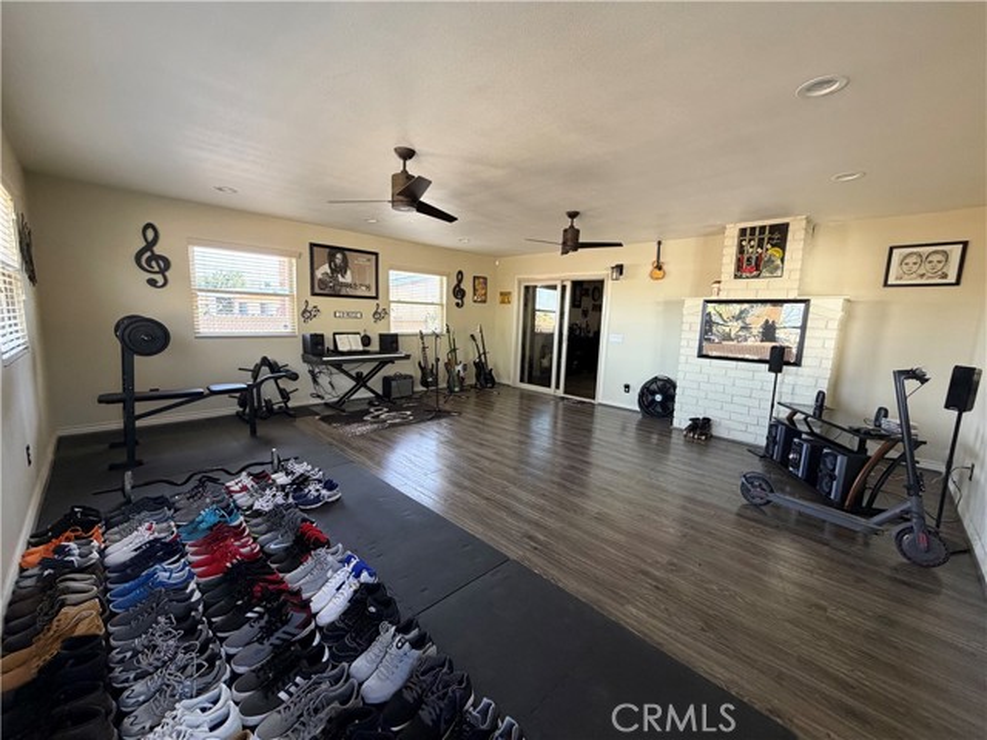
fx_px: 399
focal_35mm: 14
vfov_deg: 85.7
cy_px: 370
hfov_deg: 102.1
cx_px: 494
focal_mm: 2.22
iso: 320
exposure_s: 1/70
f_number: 2.2
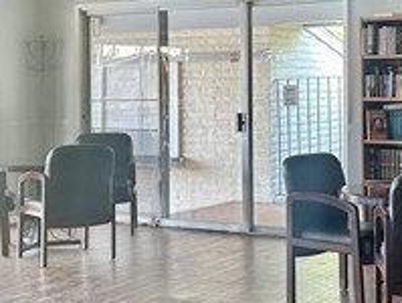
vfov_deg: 19.1
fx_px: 896
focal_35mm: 77
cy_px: 95
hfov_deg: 25.3
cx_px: 194
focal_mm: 6.86
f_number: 1.78
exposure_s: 1/100
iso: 250
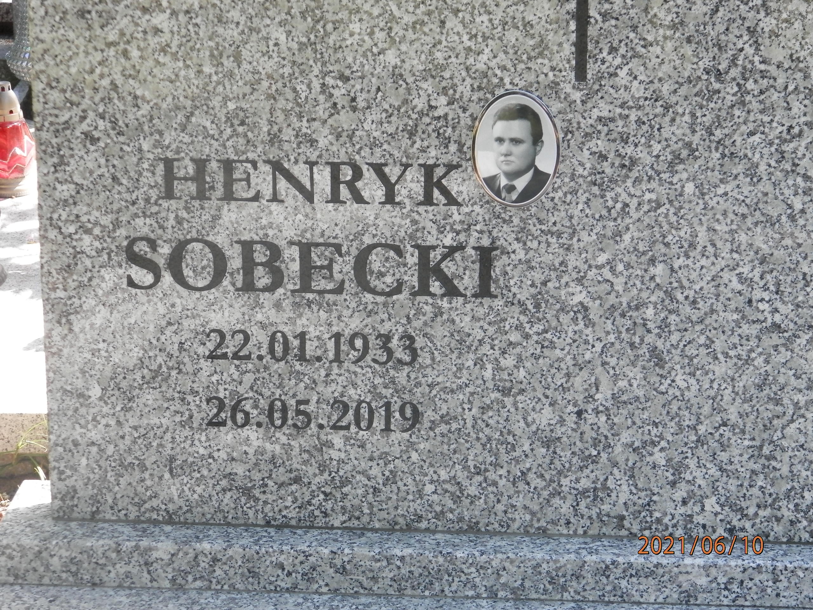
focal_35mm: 106
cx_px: 406
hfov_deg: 18.5
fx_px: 2490
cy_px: 305
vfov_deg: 14.0
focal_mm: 19
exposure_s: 1/125
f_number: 4.5
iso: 200
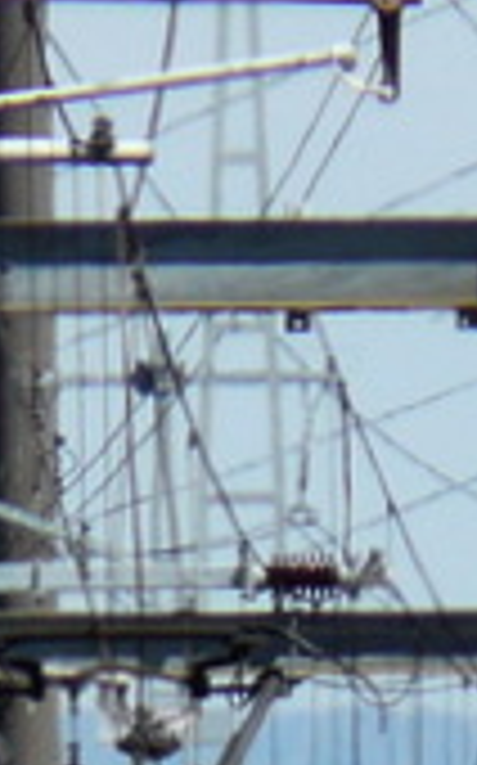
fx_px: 65422
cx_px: -144
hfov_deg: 0.4
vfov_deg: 0.7
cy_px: 1638
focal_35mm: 3140
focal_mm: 82.8
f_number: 5.6
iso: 100
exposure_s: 1/400
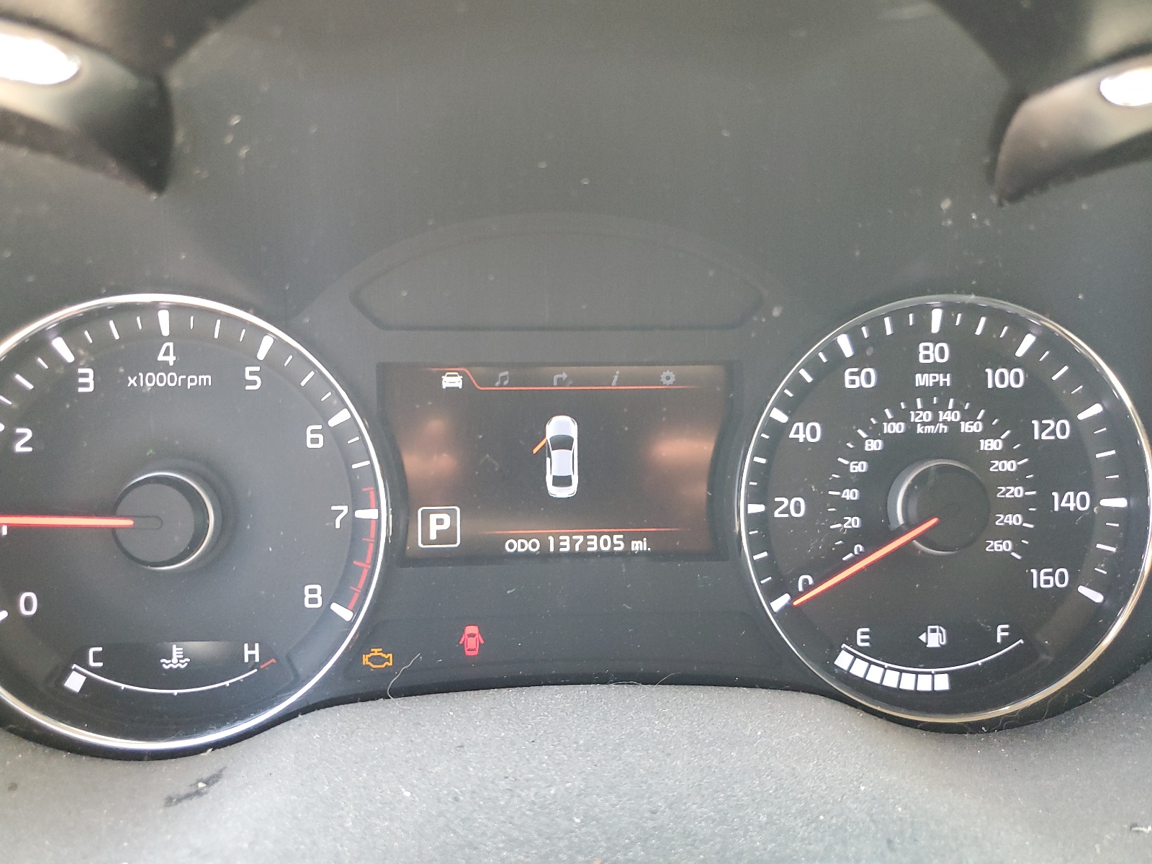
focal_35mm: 26
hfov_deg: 67.3
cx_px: 576
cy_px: 432
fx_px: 865
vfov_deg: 53.1
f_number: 1.5
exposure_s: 1/60.2
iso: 245
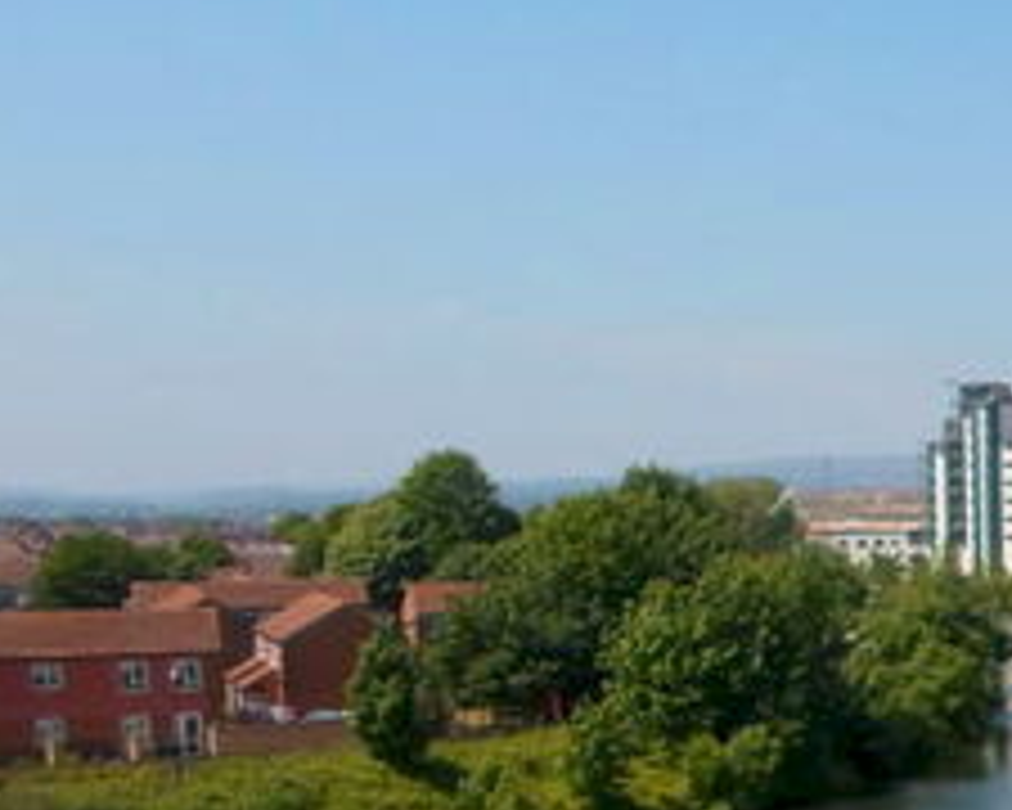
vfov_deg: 19.9
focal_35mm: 76
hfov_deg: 22.7
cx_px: 1268
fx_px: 2276
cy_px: 677
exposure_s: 1/1500
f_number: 2.5
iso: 80
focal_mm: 4.5
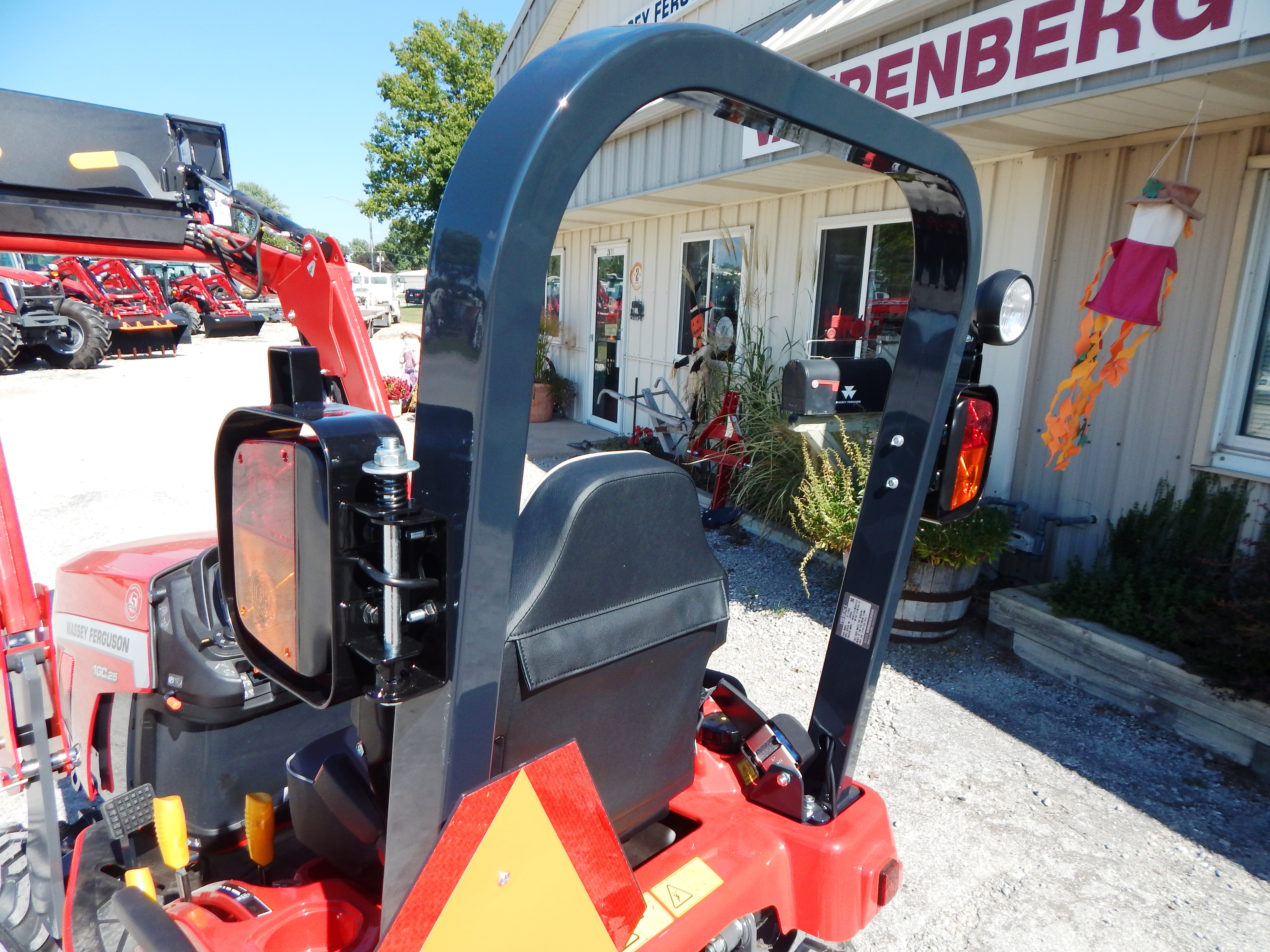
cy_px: 476
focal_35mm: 22
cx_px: 635
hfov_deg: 76.4
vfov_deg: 61.1
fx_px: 807
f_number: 3
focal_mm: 4
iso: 125
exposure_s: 1/1000
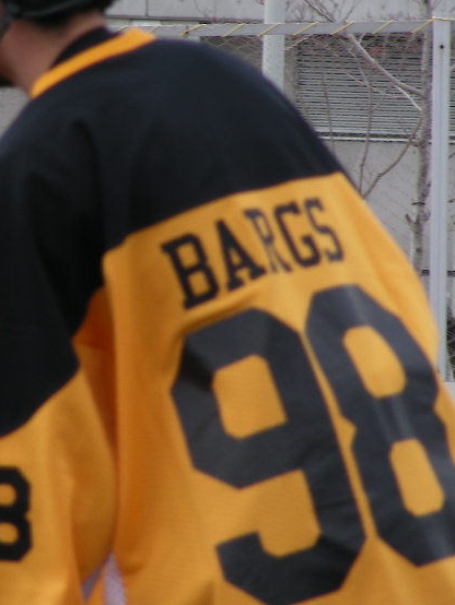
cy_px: 276
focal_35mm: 571
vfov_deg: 3.5
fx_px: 9999
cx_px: 84
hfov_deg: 2.6
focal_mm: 51.6
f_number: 4
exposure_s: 1/200
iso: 50
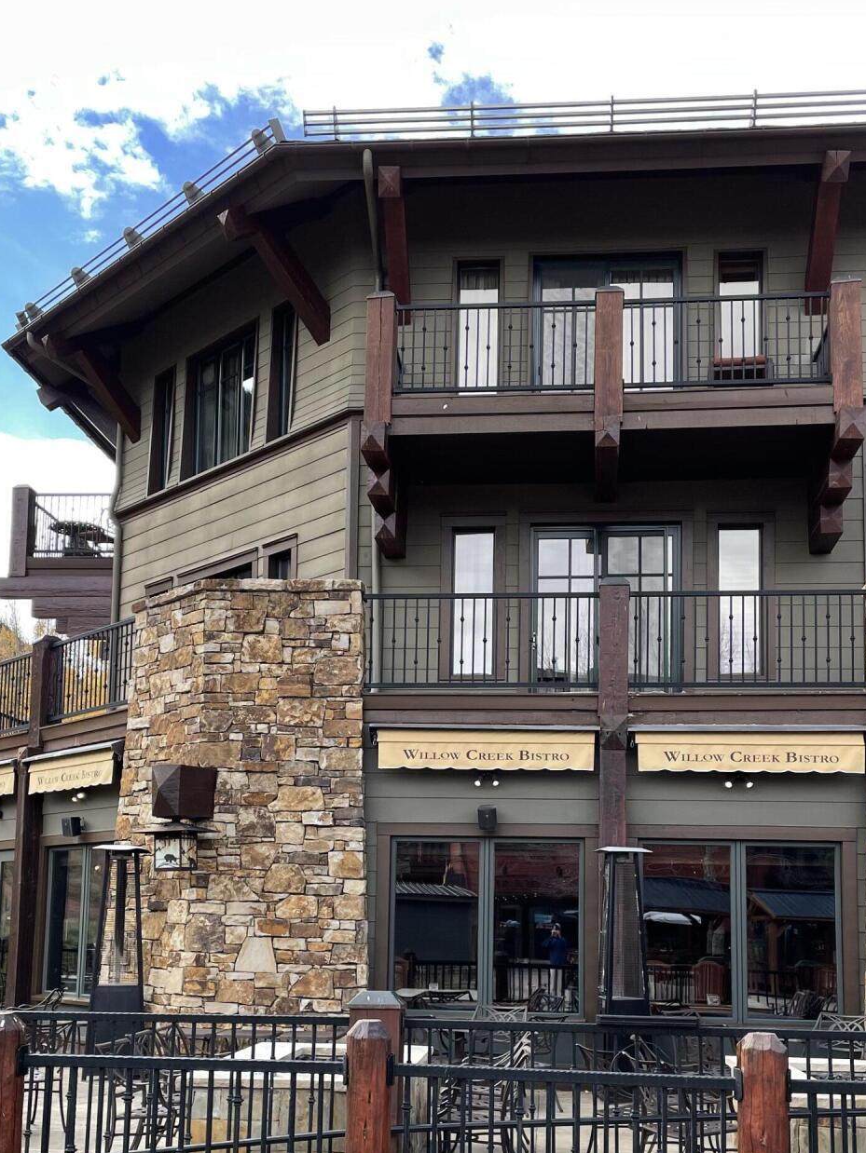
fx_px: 1400
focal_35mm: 42
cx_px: 436
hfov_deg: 34.4
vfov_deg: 44.1
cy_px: 770
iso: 32
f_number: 1.6
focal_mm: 4.2
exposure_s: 1/1247
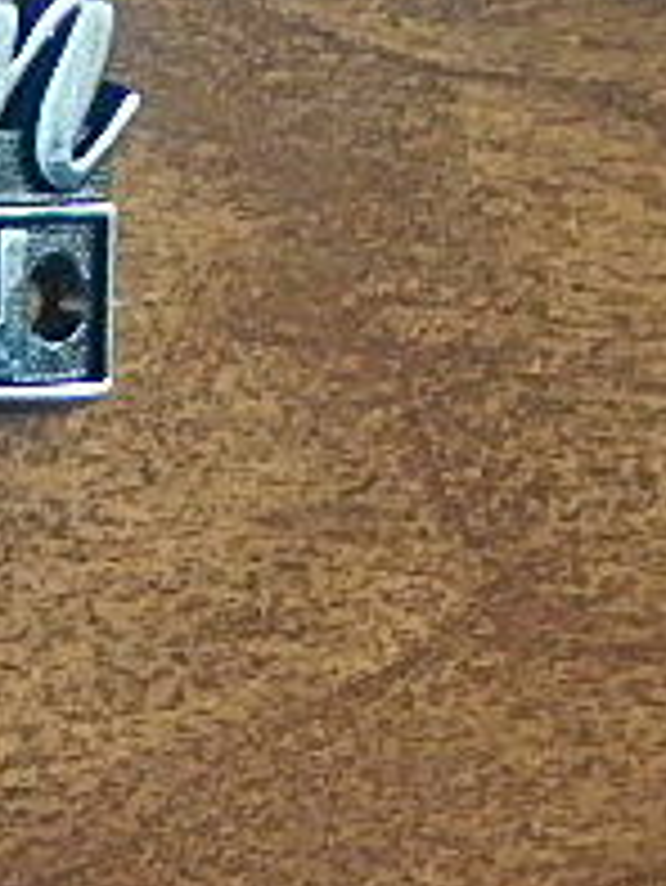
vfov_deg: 3.5
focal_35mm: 559
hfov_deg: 2.7
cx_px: -153
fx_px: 14324
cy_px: 980
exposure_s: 1/40
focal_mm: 12.3
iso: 400
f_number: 4.1
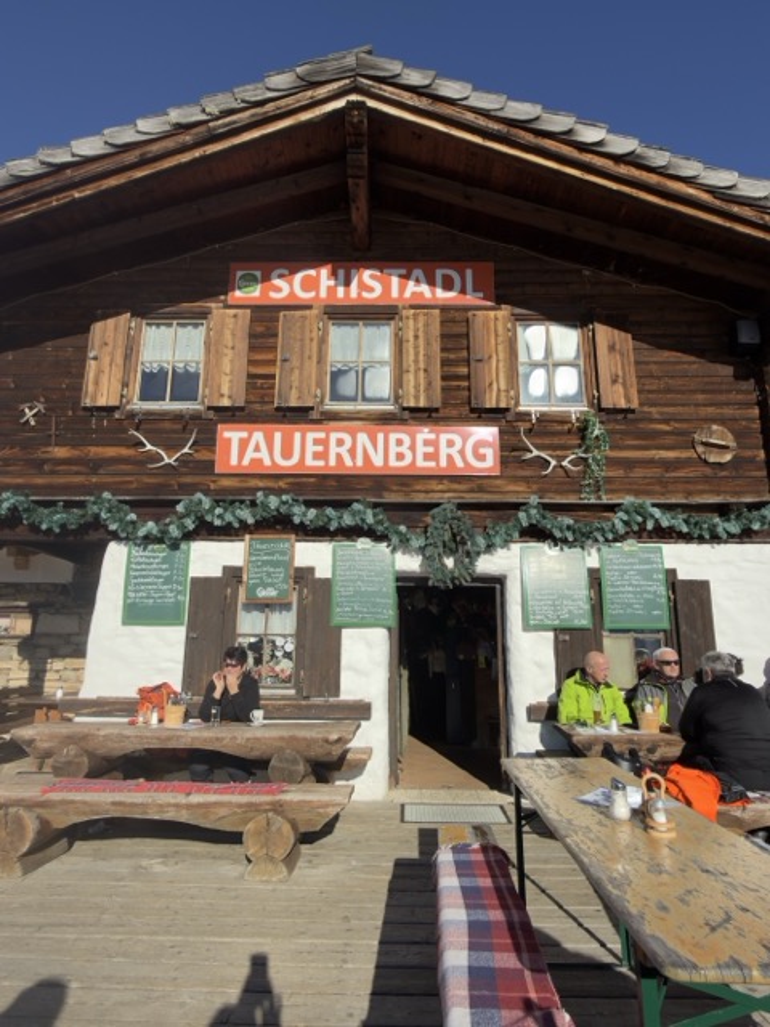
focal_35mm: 20
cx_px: 385
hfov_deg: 66.0
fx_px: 593
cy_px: 514
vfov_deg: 81.7
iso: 20
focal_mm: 2.22
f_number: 2.2
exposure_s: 1/1170
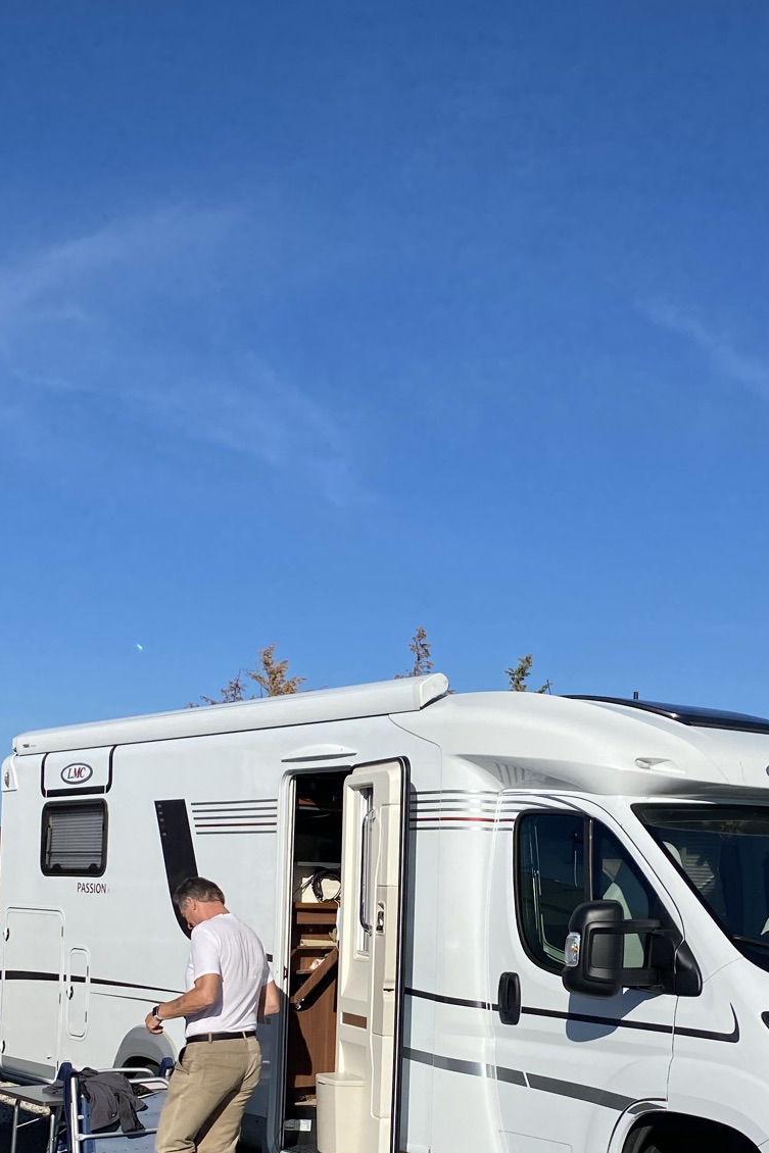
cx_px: 492
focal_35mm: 49
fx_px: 1570
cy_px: 865
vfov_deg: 39.3
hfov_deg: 27.4
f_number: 1.8
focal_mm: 4.25
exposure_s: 1/5025
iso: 32
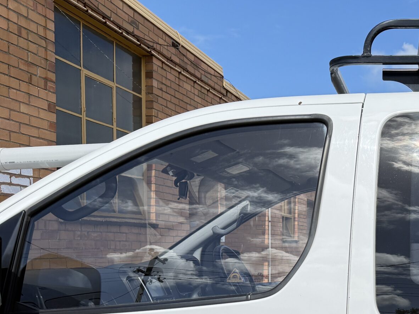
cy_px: 276
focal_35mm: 52
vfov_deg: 27.1
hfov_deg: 34.1
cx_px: 403
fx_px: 629
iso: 100
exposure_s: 1/4975
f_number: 1.78
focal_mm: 6.76
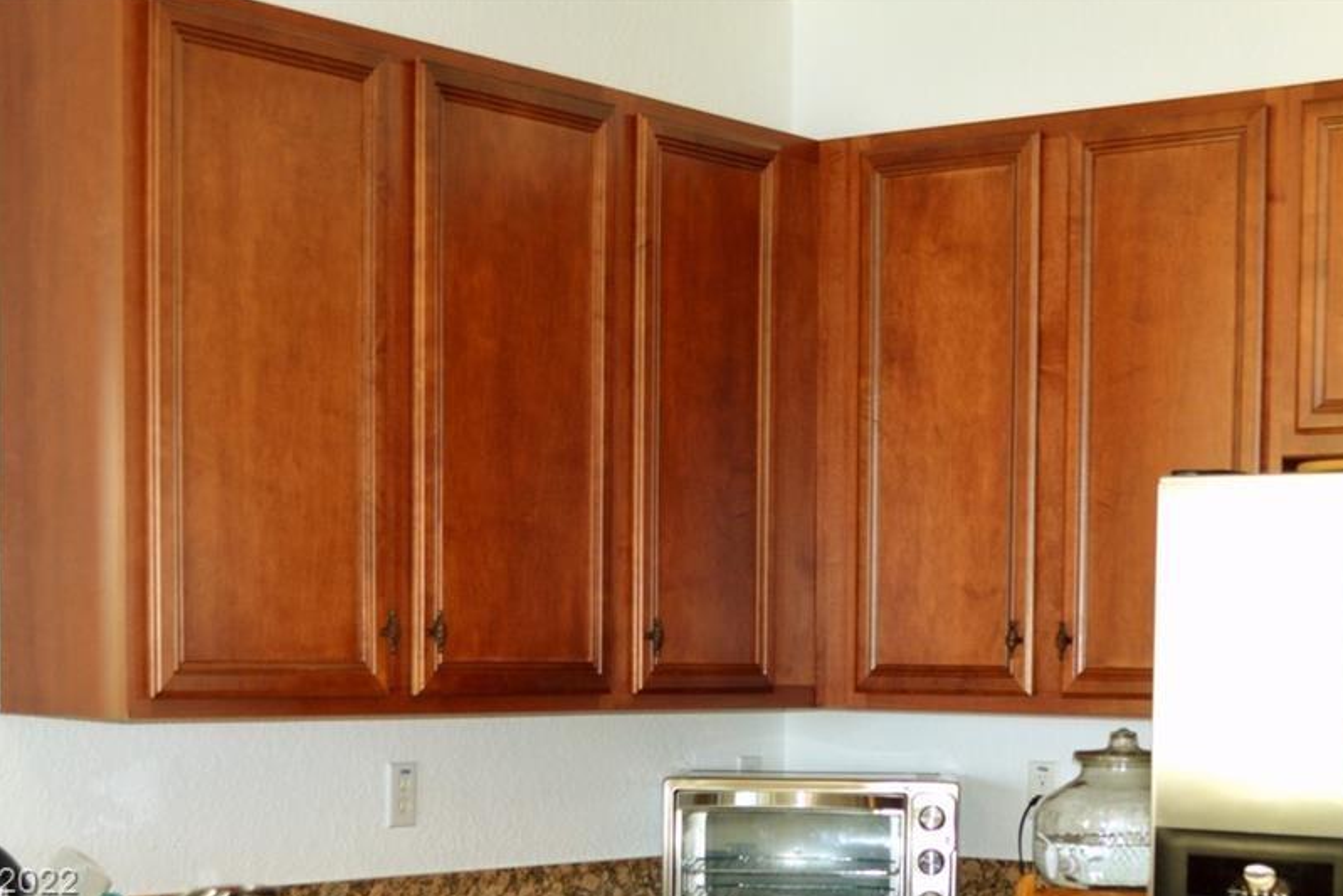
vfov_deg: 18.5
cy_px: 885
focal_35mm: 72
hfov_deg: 27.9
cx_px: 884
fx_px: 2686
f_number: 4
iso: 280
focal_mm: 24
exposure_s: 1/30
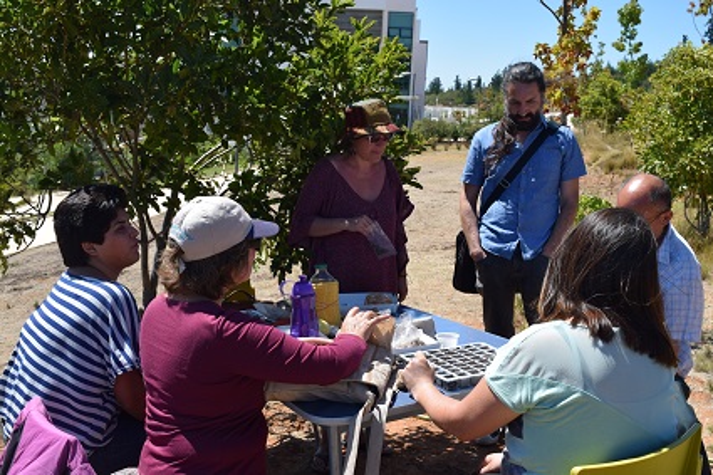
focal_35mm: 39
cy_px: 238
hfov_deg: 49.6
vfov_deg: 34.2
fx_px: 772
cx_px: 356
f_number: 9
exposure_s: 1/320
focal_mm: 26
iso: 200
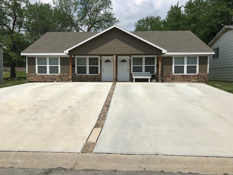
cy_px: 88
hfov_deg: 63.4
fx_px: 188
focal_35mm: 28
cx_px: 116
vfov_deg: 49.7
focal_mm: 3.99
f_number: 1.8
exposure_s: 1/6410
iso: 25
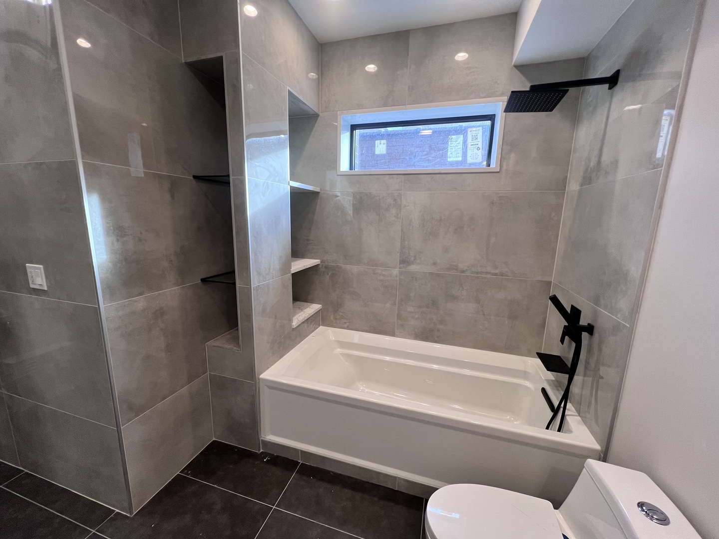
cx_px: 360
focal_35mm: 13
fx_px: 270
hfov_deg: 106.2
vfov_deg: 89.9
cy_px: 270
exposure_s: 1/120
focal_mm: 1.57
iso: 160
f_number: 1.8
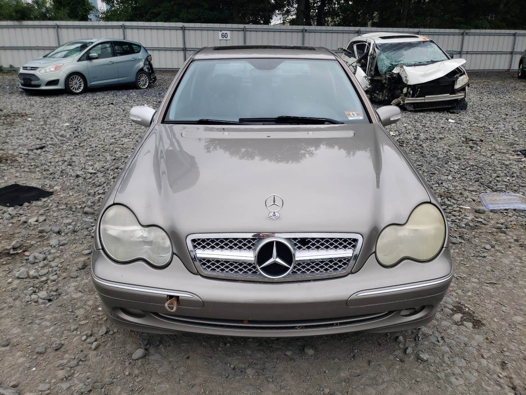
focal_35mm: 26
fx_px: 395
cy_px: 198
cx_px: 263
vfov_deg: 53.1
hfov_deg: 67.3
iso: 50
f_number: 1.5
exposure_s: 1/1429
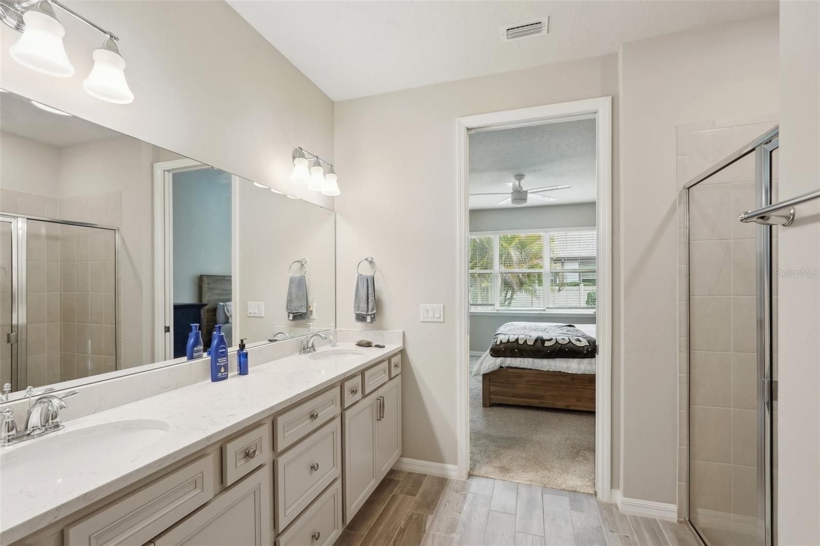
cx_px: 410
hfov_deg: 96.7
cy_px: 273
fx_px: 364
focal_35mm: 16
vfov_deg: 73.7
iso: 400
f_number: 8
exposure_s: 1/20
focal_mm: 16
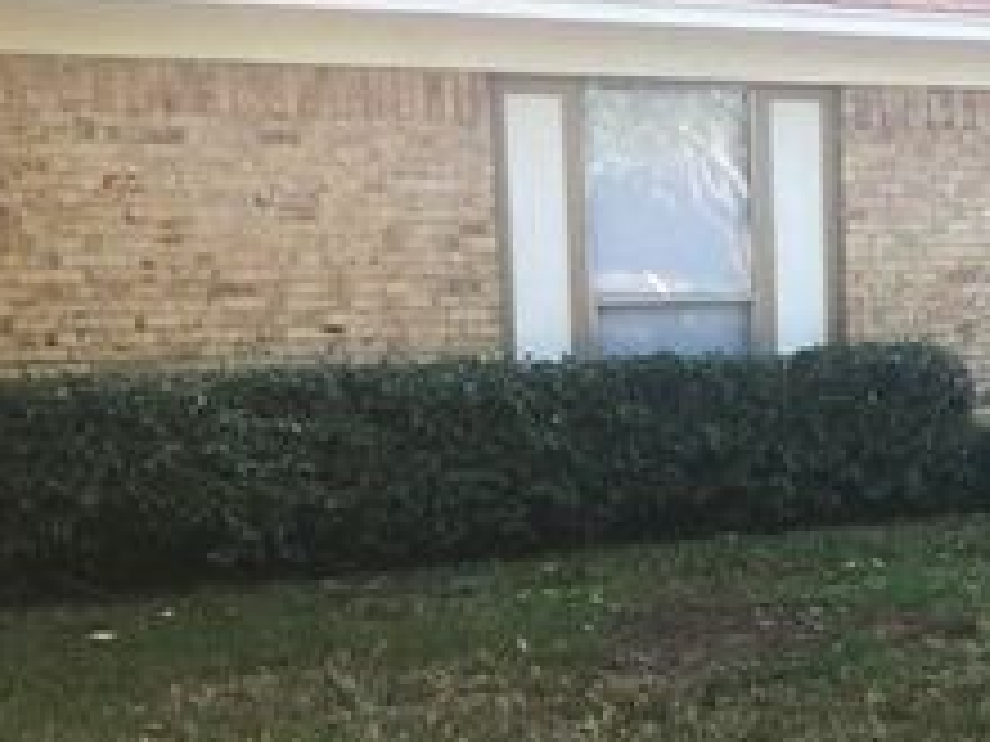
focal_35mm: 66
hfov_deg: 27.6
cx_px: 1008
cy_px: 537
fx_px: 1888
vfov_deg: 22.1
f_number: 2.2
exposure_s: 1/123
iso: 32
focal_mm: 4.15
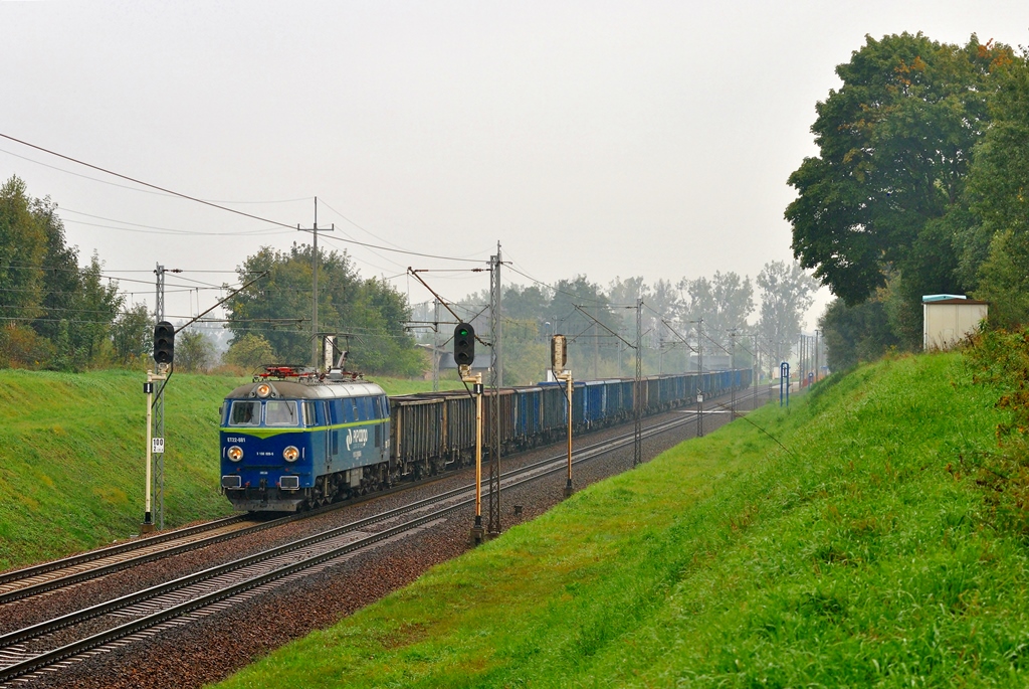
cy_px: 344
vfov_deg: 13.1
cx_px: 514
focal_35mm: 105
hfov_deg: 19.4
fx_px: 3004
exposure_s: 1/500
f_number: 7.1
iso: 400
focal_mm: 70
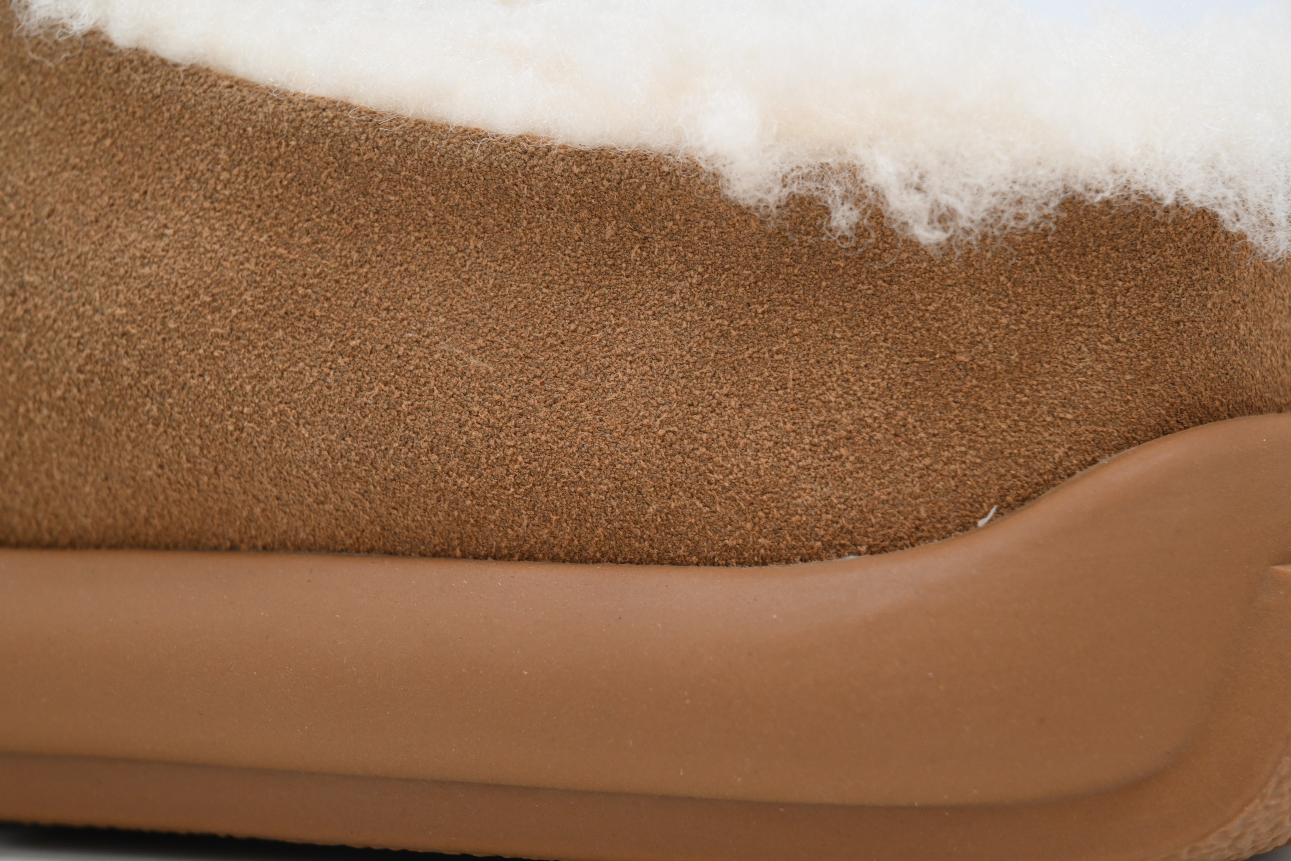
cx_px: 646
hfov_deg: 17.1
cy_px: 430
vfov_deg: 11.4
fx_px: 4303
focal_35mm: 120
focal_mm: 120
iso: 800
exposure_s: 1/125
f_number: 13
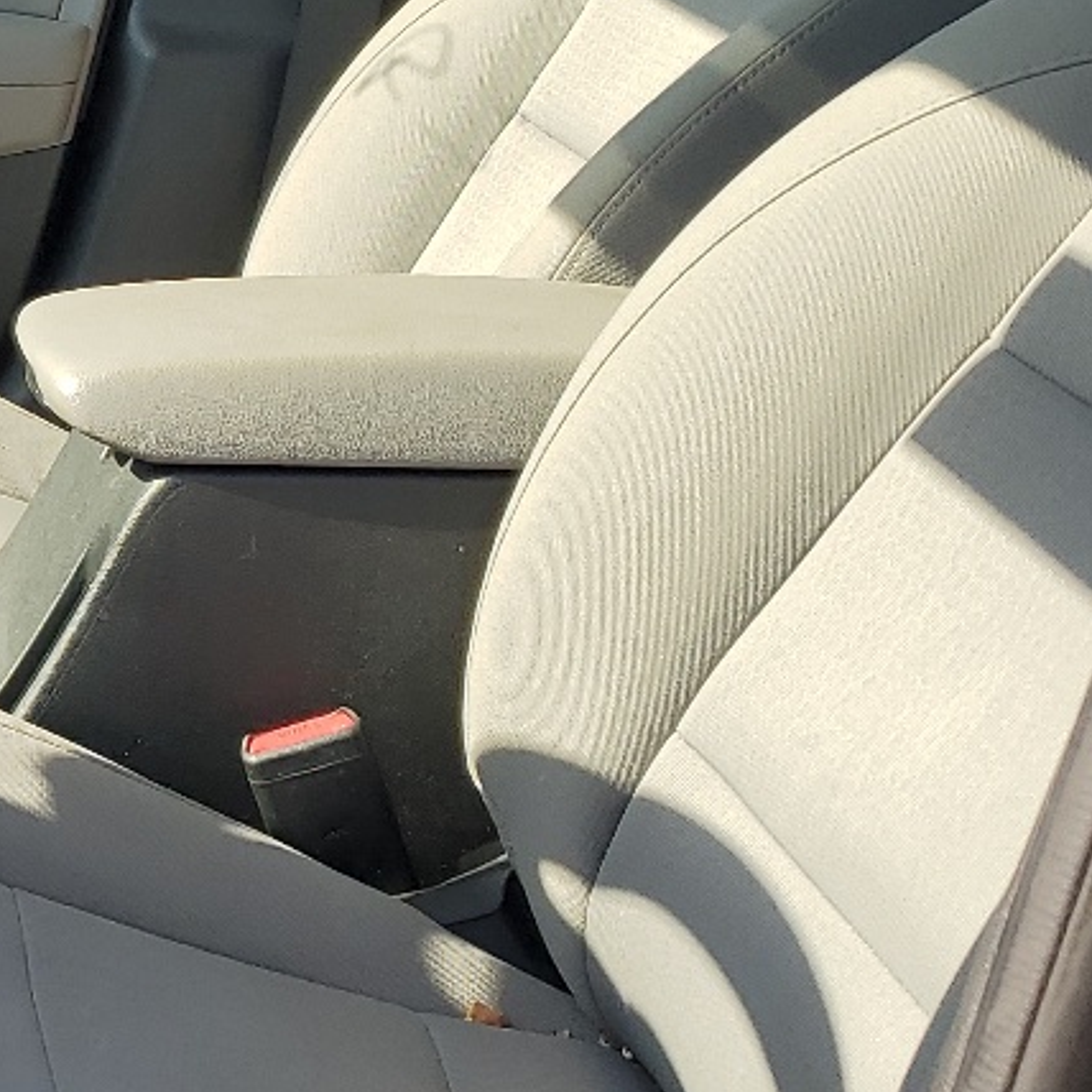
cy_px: 439
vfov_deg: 20.1
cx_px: -498
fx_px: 3069
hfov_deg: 18.2
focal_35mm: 86
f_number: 1.5
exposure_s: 1/769
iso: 50
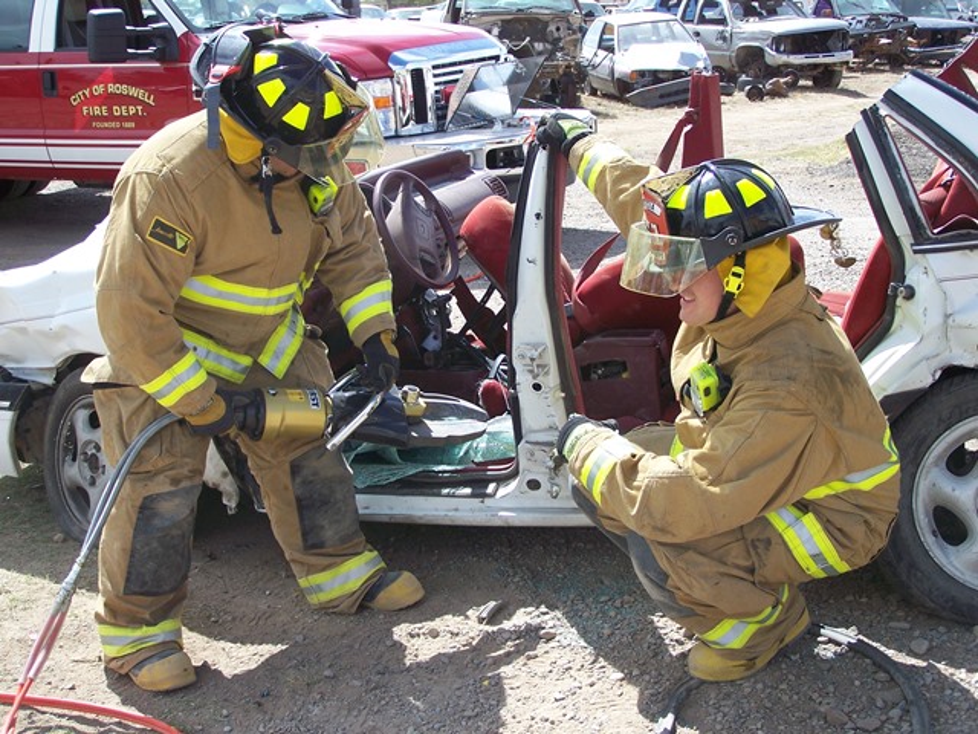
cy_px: 367
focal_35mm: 56
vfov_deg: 26.1
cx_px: 489
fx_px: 1582
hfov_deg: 34.3
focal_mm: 9.3
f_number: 3.1
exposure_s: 1/640
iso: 80
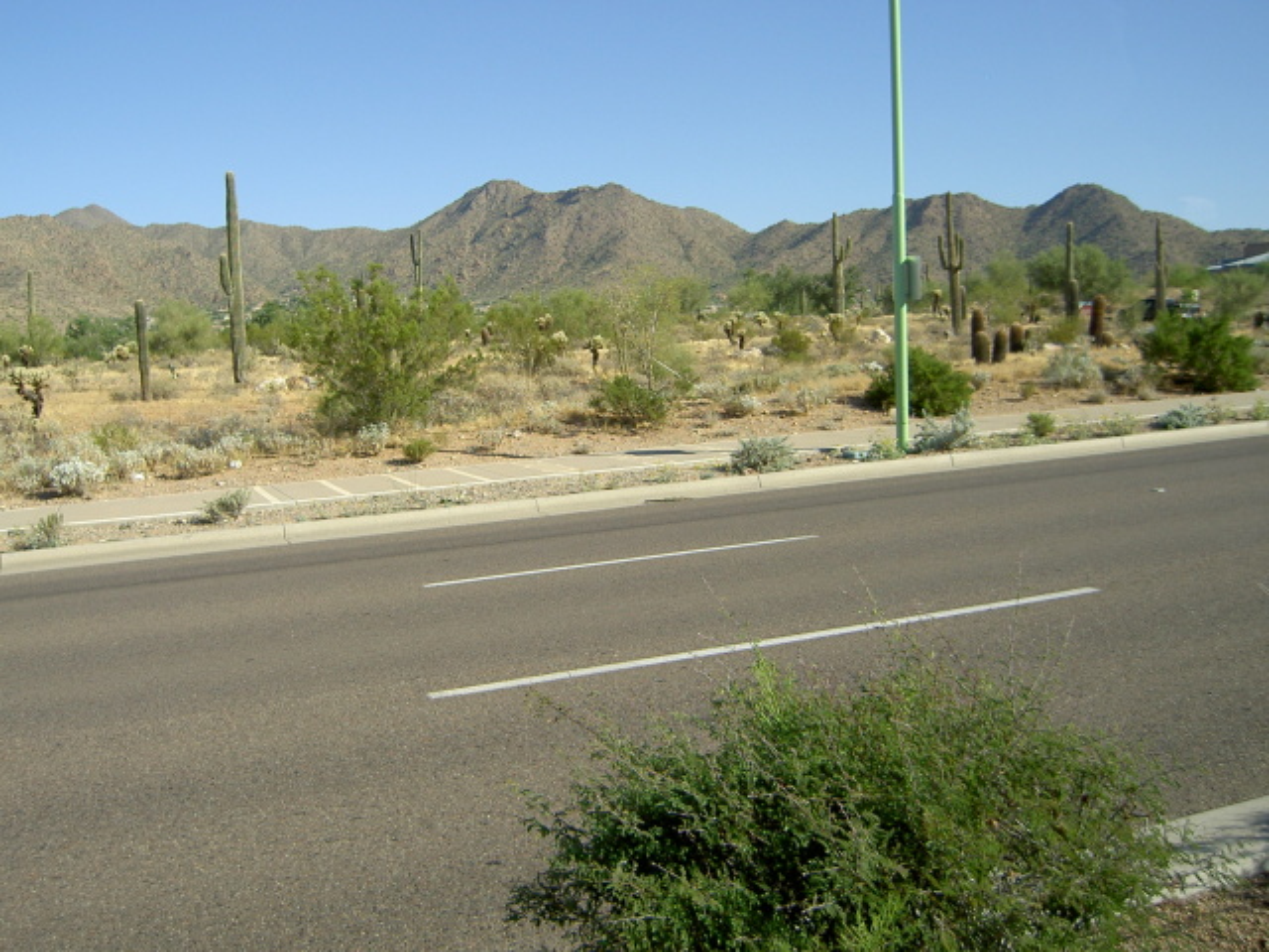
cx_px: 634
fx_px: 1246
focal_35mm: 34
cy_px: 476
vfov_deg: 41.8
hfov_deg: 54.0
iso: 50
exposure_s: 1/250
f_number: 2.8
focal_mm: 5.6
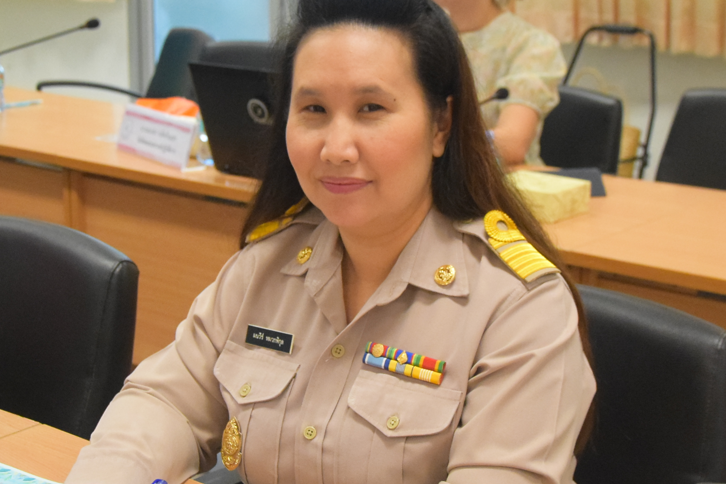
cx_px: 367
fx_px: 1472
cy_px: 255
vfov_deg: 18.7
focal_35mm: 73
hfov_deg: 27.7
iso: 3200
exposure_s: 1/250
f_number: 4
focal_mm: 25
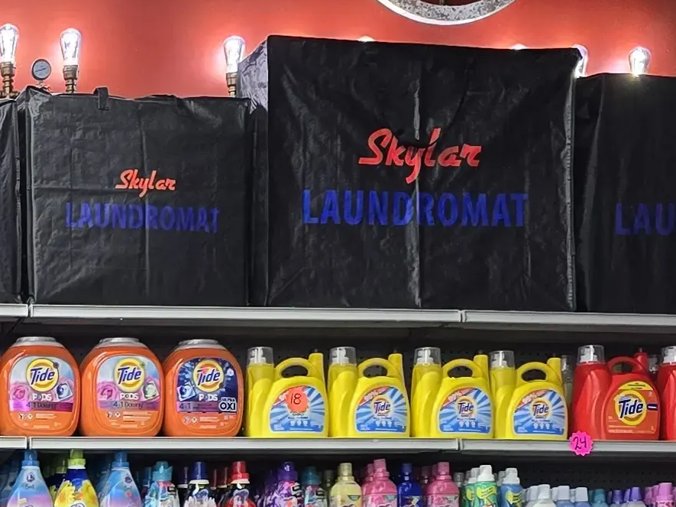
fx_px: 2030
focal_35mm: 104
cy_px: 710
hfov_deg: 18.0
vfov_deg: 13.6
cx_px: -134
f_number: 1.7
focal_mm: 6.3
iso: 400
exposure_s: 1/120
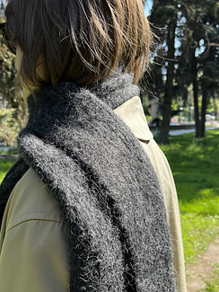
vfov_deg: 46.6
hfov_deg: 35.9
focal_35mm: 40
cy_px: 172
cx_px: 96
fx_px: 337
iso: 50
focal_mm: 5.1
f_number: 1.6
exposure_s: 1/602
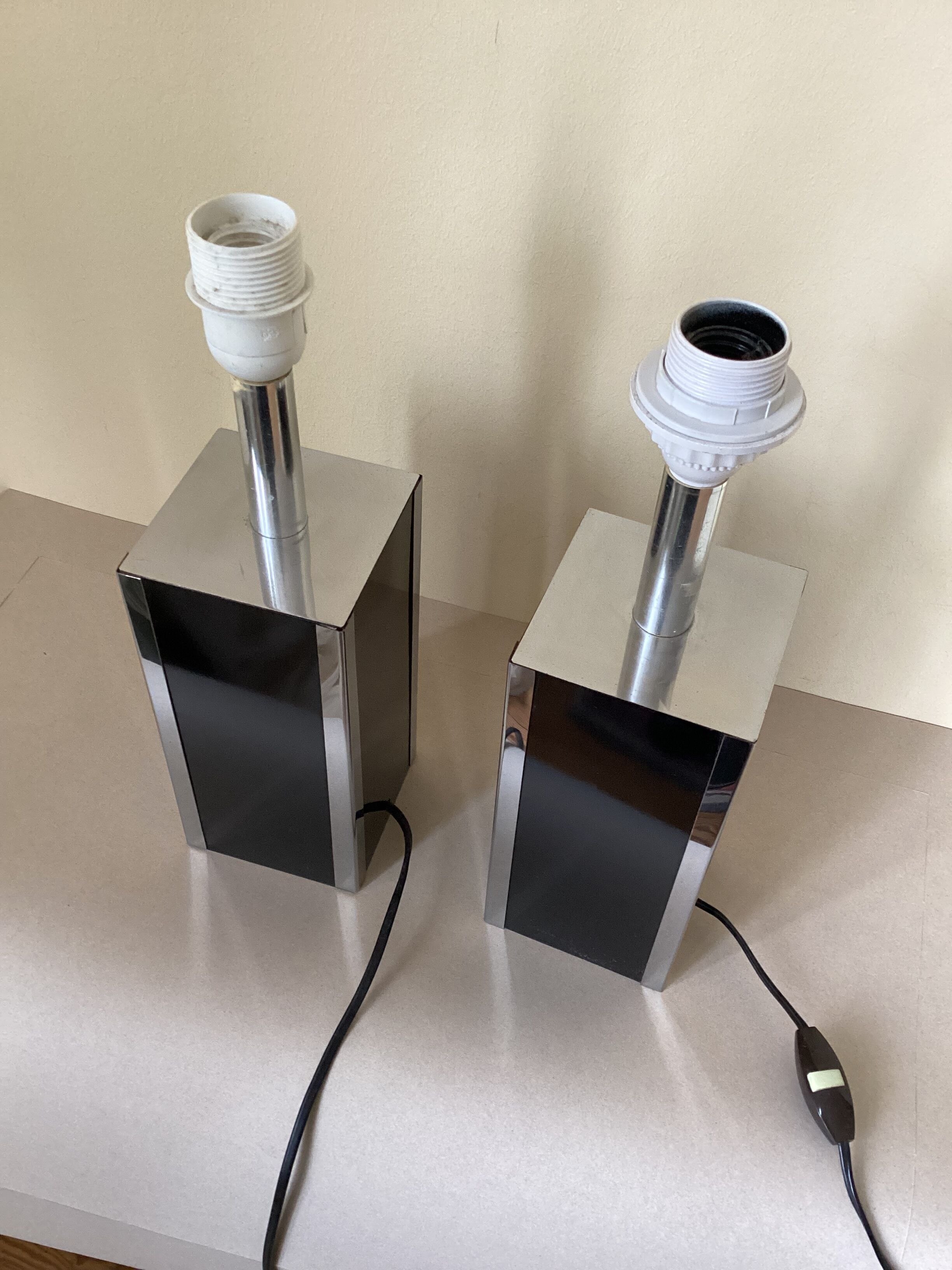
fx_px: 1137
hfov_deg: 45.4
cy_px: 635
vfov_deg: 58.4
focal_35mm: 31
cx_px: 476
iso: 320
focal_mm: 3.3
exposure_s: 1/60
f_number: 2.4
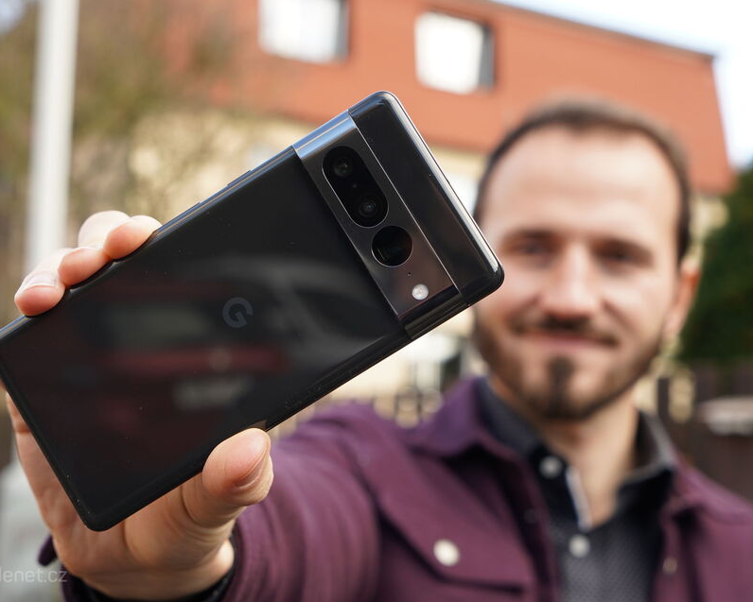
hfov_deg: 31.4
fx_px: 1337
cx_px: 353
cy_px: 301
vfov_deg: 25.4
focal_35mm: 60
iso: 500
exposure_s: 1/160
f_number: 6.3
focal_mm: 53
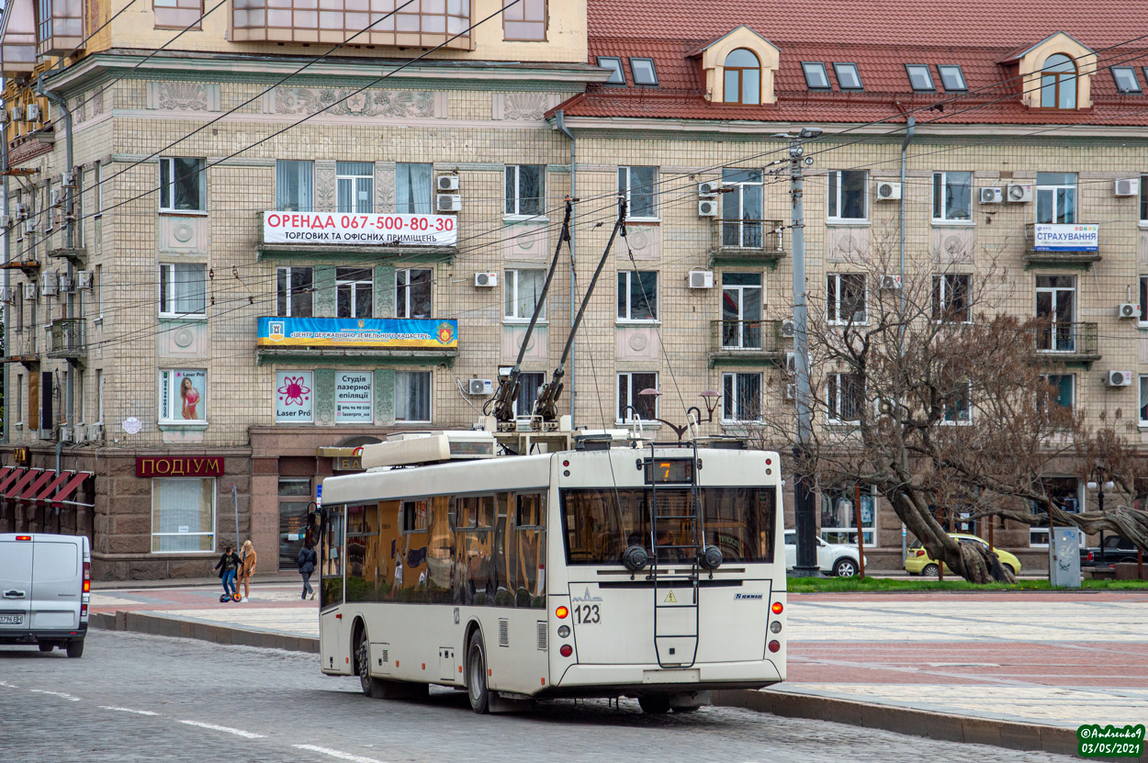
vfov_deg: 11.4
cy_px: 382
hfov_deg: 17.1
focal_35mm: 120
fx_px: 3823
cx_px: 574
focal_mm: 80
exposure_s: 1/640
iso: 200
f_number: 5.3
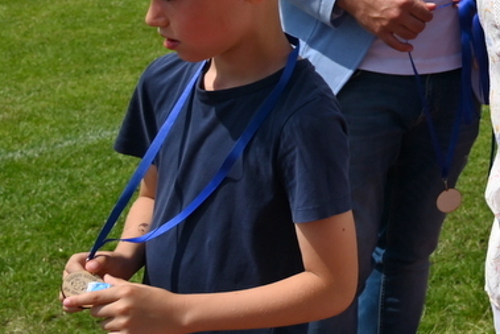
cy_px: -70
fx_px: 1056
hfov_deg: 23.0
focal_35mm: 76
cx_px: 686
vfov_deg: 17.1
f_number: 8
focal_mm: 24
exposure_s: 1/500
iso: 100
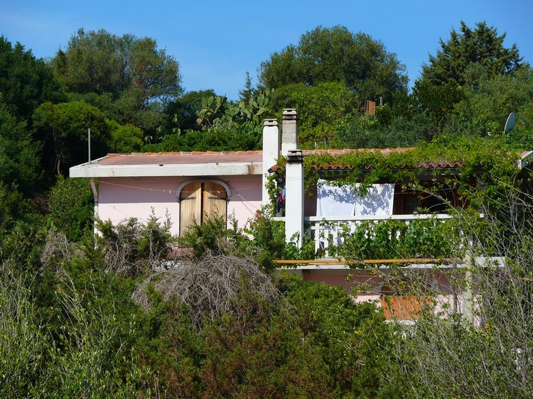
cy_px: 200
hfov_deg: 8.0
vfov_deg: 6.0
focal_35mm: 249
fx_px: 3833
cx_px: 266
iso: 100
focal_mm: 52.6
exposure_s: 1/200
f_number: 5.6
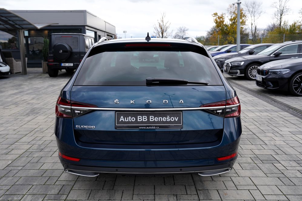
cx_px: 150
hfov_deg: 54.4
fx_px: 294
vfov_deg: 37.8
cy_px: 102
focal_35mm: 35
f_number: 5
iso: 100
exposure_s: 1/125
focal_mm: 34
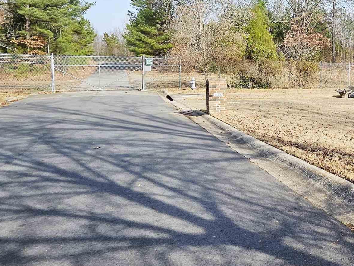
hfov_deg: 46.6
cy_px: 81
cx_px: 341
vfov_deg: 41.0
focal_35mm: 34
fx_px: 348
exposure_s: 1/1000
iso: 32
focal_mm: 1.74
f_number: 2.2
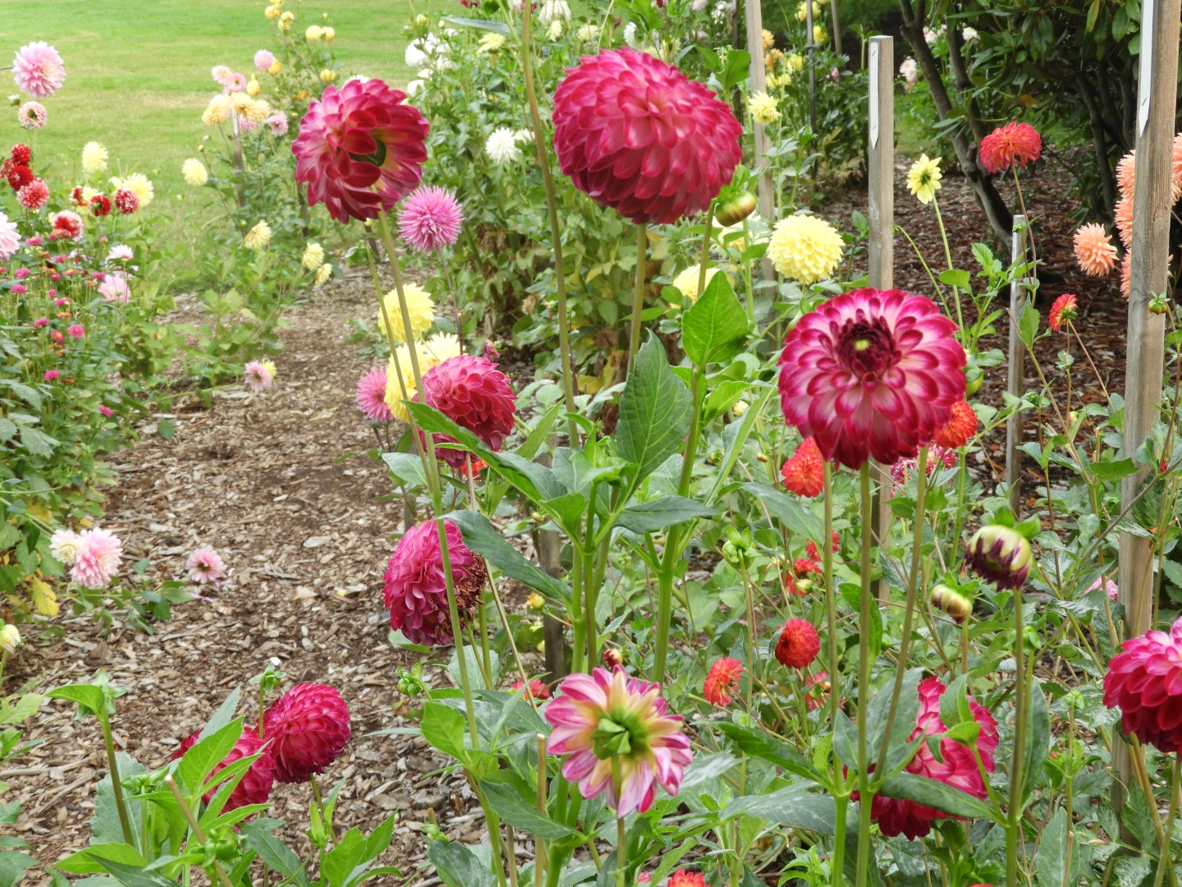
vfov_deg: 29.1
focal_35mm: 50
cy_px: 444
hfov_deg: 38.2
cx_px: 591
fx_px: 1707
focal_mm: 9
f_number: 4
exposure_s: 1/80
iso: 100
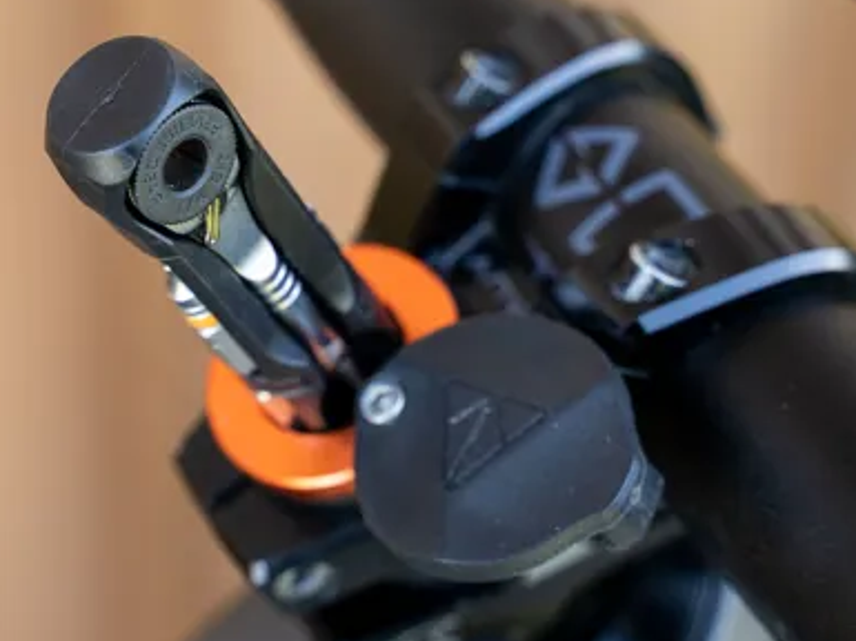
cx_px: 282
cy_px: 262
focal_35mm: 94
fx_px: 2322
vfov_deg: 15.7
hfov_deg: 20.8
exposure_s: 1/200
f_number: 4.5
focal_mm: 47
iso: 640
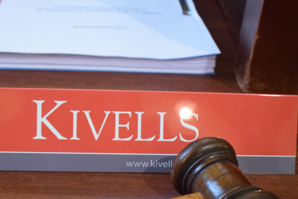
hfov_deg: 32.7
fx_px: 504
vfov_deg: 22.0
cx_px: 106
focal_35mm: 61
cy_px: 157
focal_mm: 23
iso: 6400
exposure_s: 1/40
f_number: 3.8
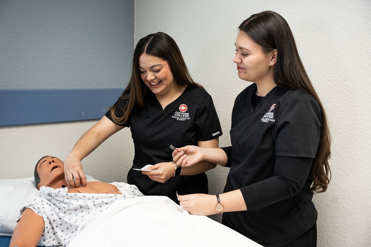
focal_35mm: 40
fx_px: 409
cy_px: 124
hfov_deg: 48.8
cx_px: 186
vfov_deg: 33.6
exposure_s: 1/160
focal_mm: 39.7
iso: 1600
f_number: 4
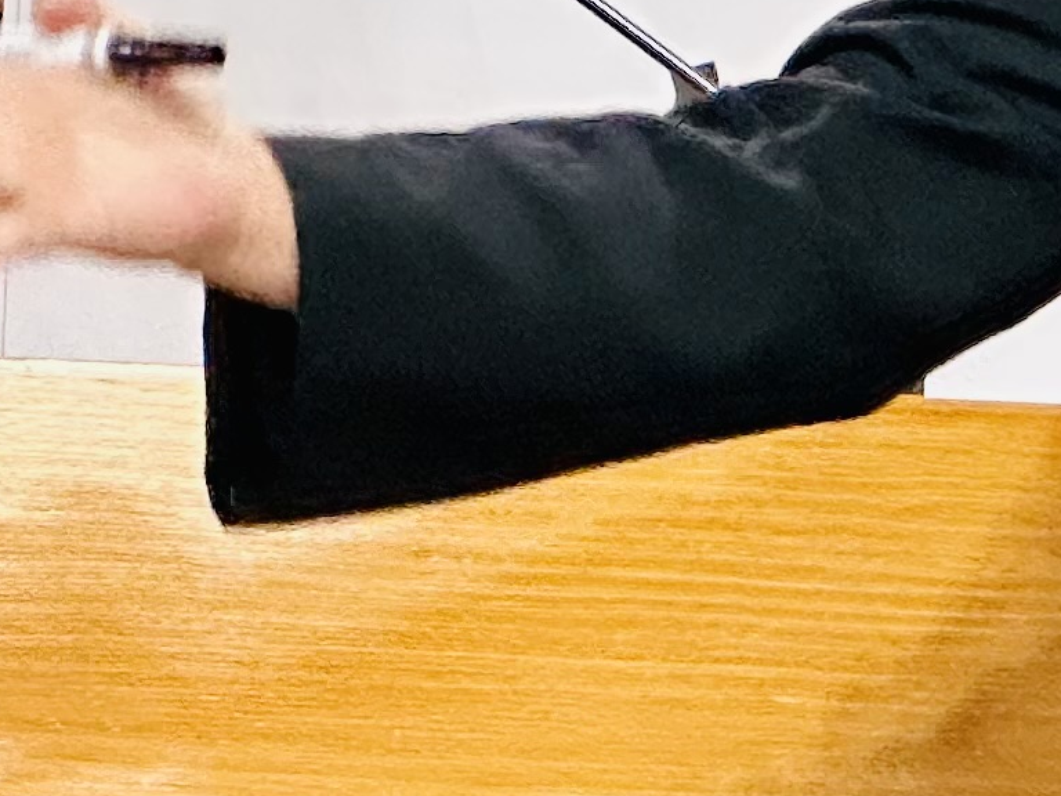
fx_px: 12383
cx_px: 2173
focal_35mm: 404
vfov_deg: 3.7
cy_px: 146
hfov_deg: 4.8
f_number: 2.8
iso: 640
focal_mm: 9
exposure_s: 1/60
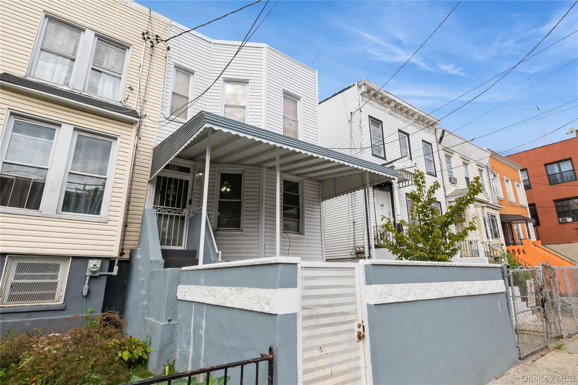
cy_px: 192
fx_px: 305
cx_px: 289
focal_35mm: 19
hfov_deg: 86.9
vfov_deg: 64.5
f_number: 14
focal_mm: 19
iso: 640
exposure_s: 1/320
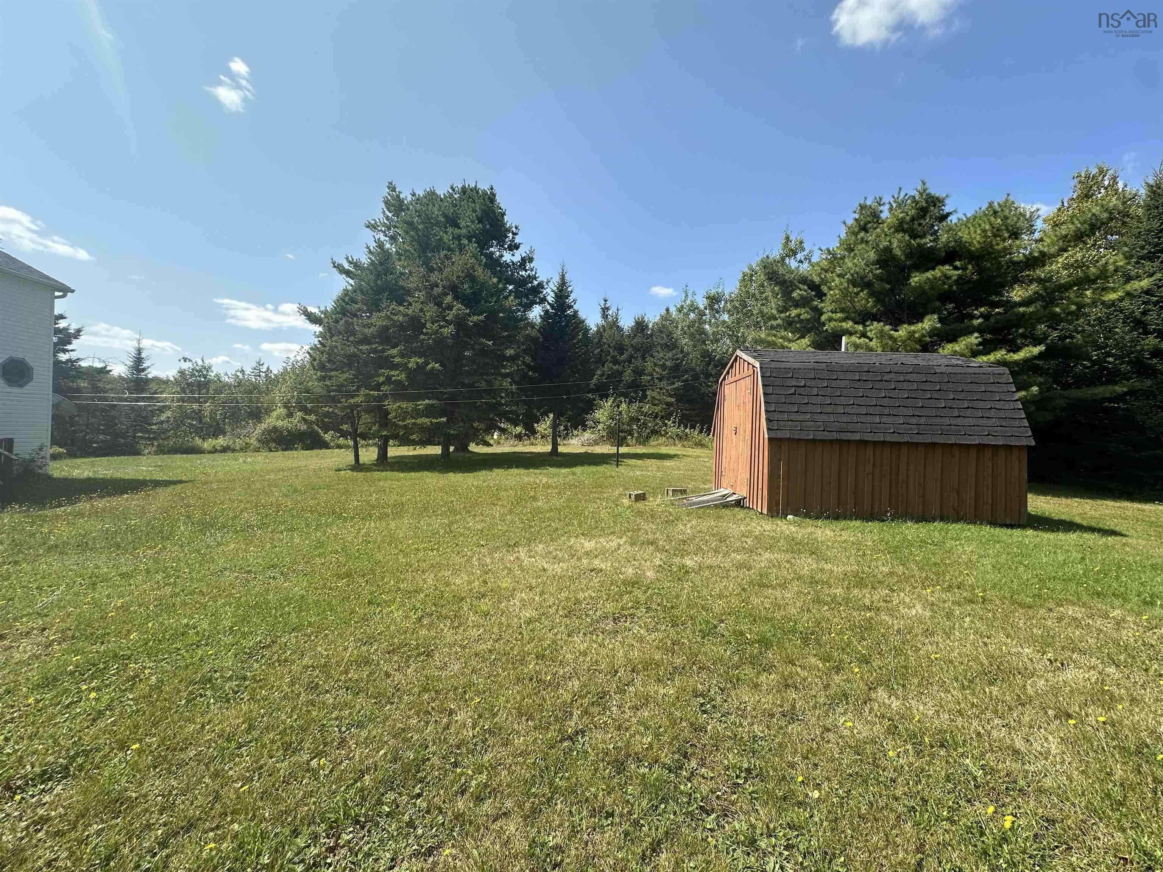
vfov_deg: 85.7
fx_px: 470
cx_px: 582
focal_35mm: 14
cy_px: 436
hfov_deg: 102.1
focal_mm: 2.22
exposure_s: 1/882
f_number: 2.2
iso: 40
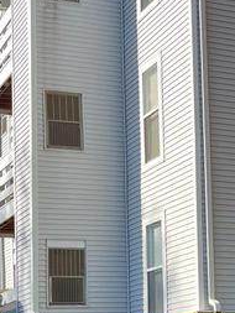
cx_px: 322
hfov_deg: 12.8
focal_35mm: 111
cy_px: 277
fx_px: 1004
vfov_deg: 17.5
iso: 32
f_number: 1.6
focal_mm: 5.1
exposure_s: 1/1020
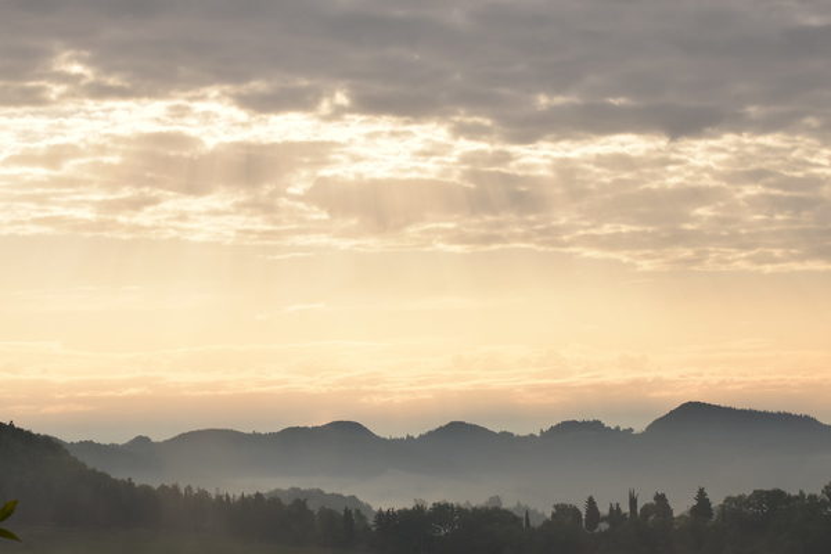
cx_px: 416
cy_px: 277
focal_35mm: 105
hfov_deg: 19.5
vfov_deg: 13.0
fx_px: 2424
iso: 500
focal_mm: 70
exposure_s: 1/400
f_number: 20
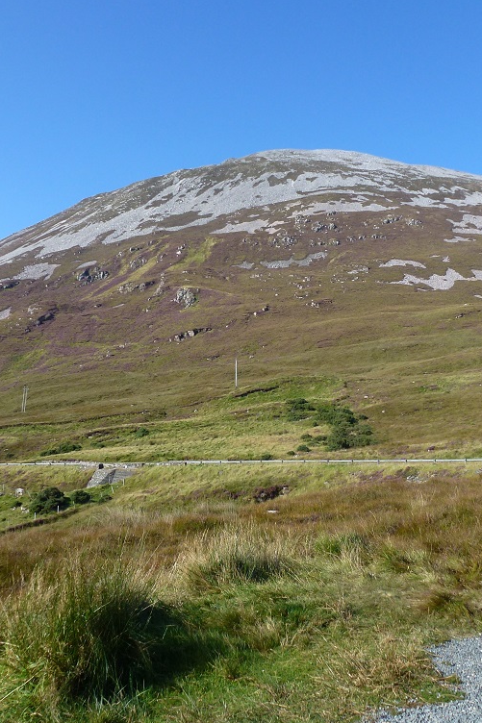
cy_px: 363
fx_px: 683
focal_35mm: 34
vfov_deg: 55.8
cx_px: 244
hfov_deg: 38.9
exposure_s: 1/500
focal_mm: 4.3
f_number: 4
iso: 100
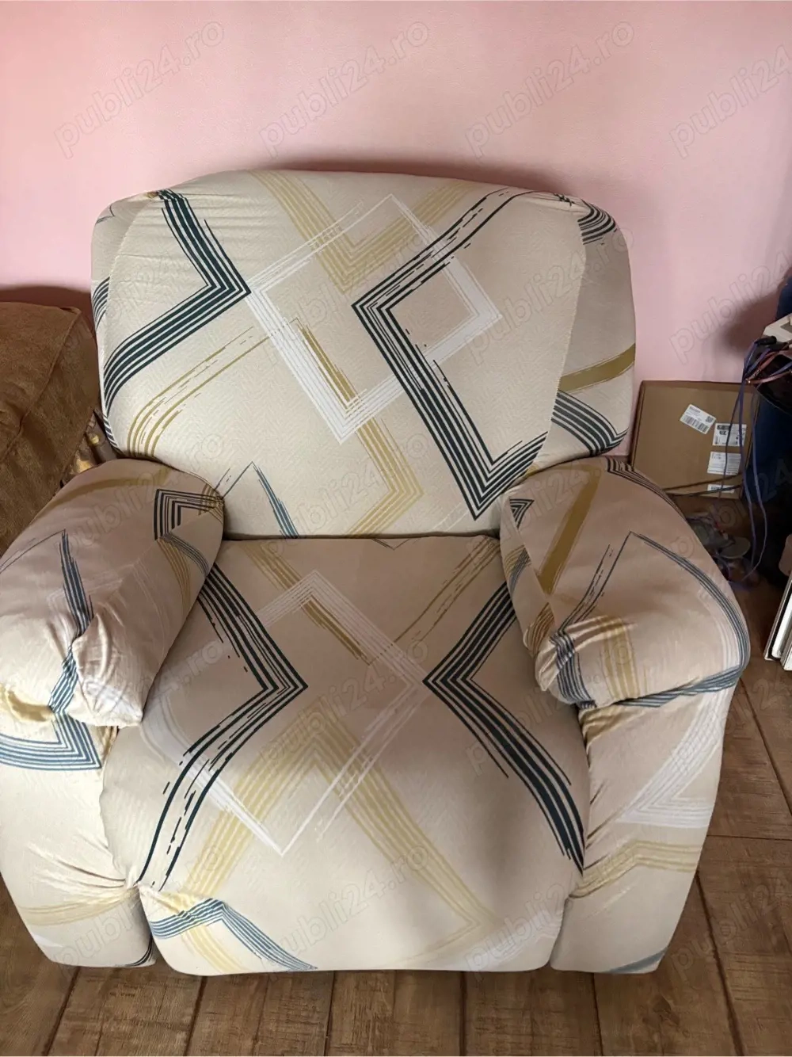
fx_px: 793
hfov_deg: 53.0
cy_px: 528
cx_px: 396
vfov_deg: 67.3
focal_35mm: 26
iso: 500
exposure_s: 1/33
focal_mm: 5.96
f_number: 1.6
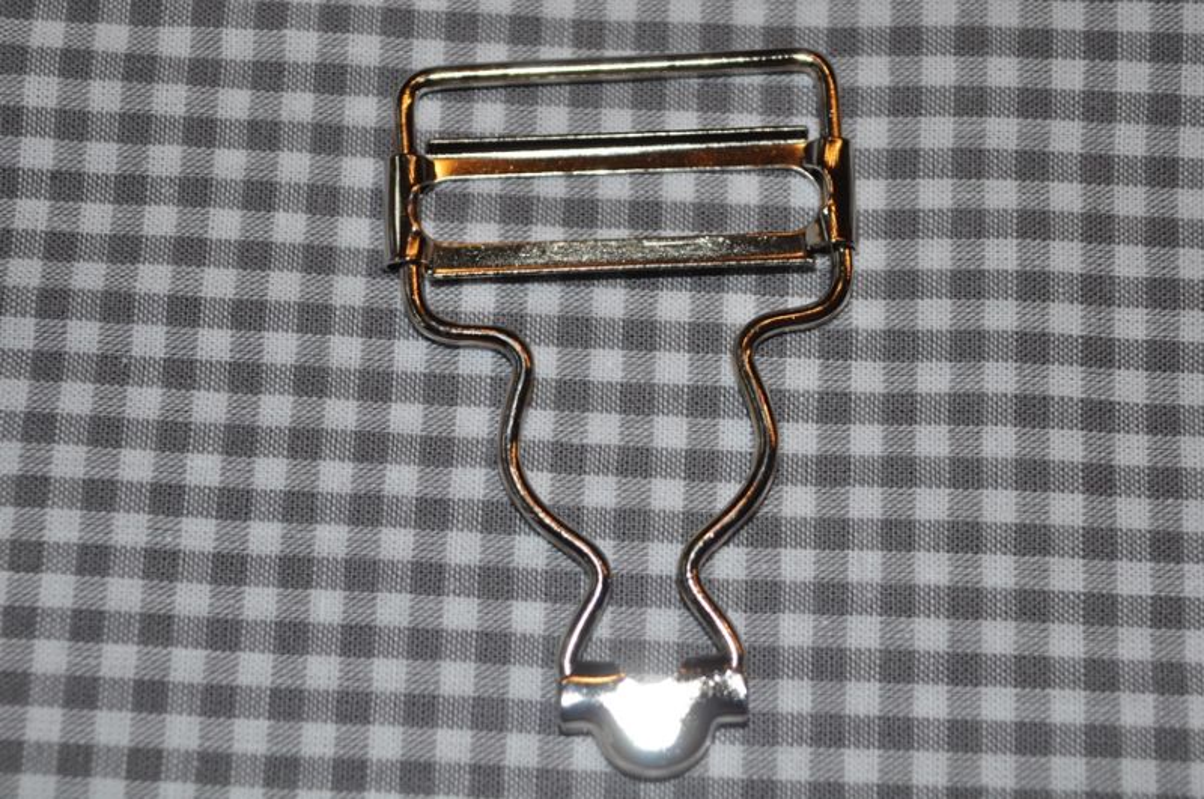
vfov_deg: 16.5
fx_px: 2755
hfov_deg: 24.7
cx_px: 602
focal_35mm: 82
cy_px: 400
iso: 200
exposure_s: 1/60
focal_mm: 55
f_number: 5.6
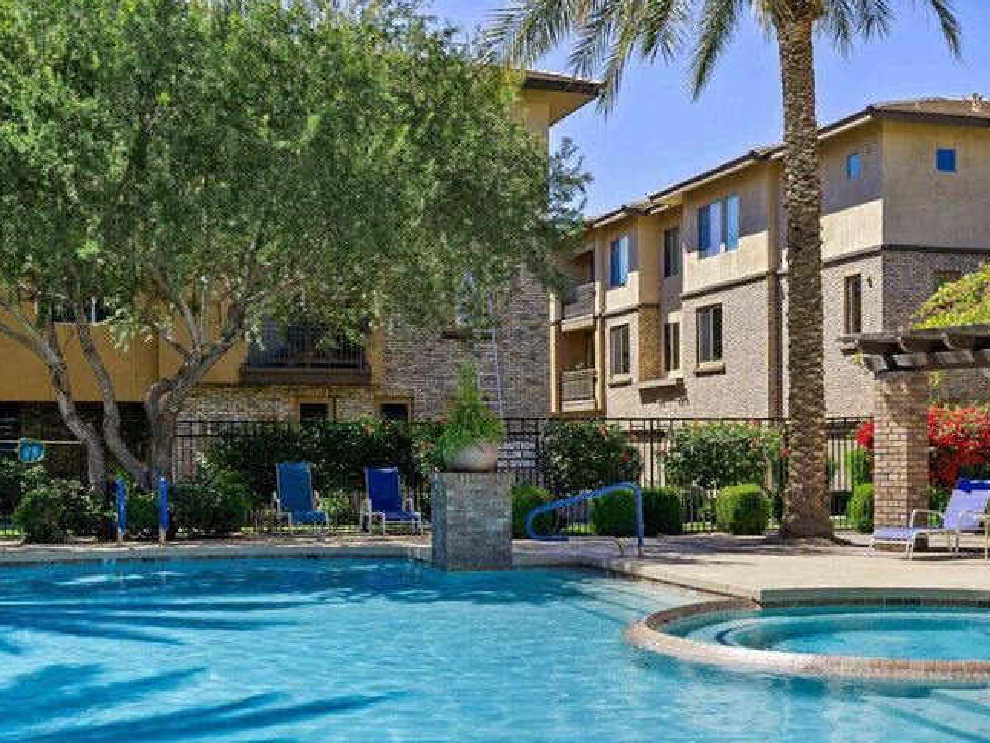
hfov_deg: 38.0
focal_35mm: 50
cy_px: 486
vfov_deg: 29.0
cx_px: 595
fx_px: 1431
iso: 320
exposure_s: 1/640
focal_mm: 35
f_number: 7.1
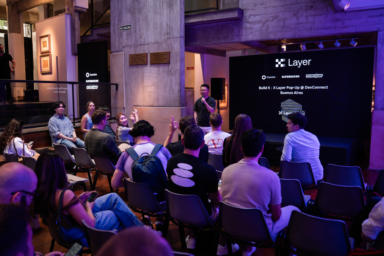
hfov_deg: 65.5
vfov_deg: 46.4
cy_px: 128
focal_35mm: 28
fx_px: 299
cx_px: 192
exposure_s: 1/200
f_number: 2.8
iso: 1000
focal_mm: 28
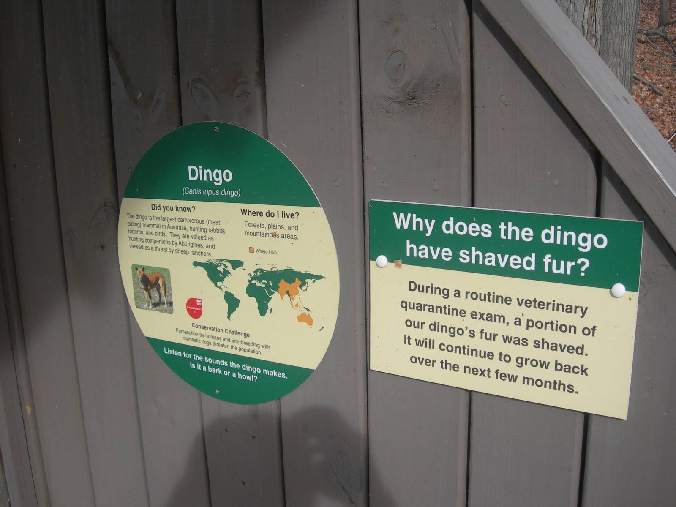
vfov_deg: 37.7
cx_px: 338
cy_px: 254
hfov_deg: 49.0
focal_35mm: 38
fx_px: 742
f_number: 2.8
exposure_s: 1/277
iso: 50
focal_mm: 7.8
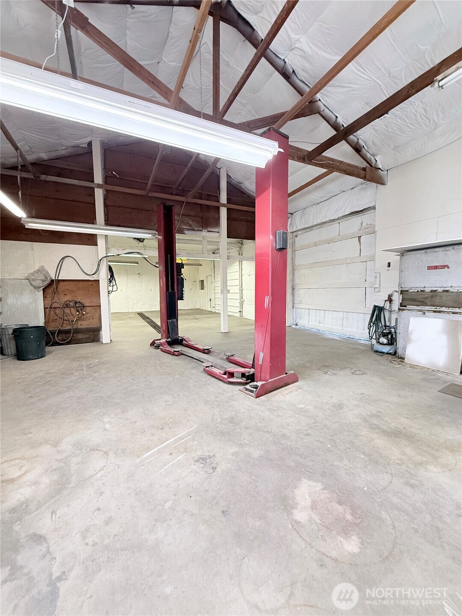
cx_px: 231
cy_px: 308
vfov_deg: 102.1
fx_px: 249
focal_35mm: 14
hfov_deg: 85.7
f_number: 2.2
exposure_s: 1/120
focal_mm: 2.22
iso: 400
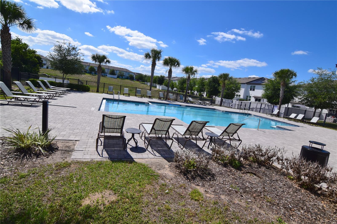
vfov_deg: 72.0
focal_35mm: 16
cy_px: 112
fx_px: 154
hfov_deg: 95.0
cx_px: 168
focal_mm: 11
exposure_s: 1/500
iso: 220
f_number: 11
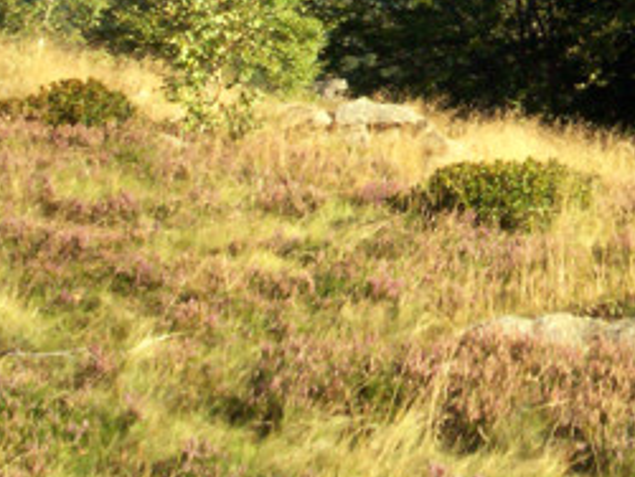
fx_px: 2112
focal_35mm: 115
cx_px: 759
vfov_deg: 12.3
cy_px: -251
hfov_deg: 16.4
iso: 100
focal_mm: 5.9
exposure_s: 1/345
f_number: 4.5
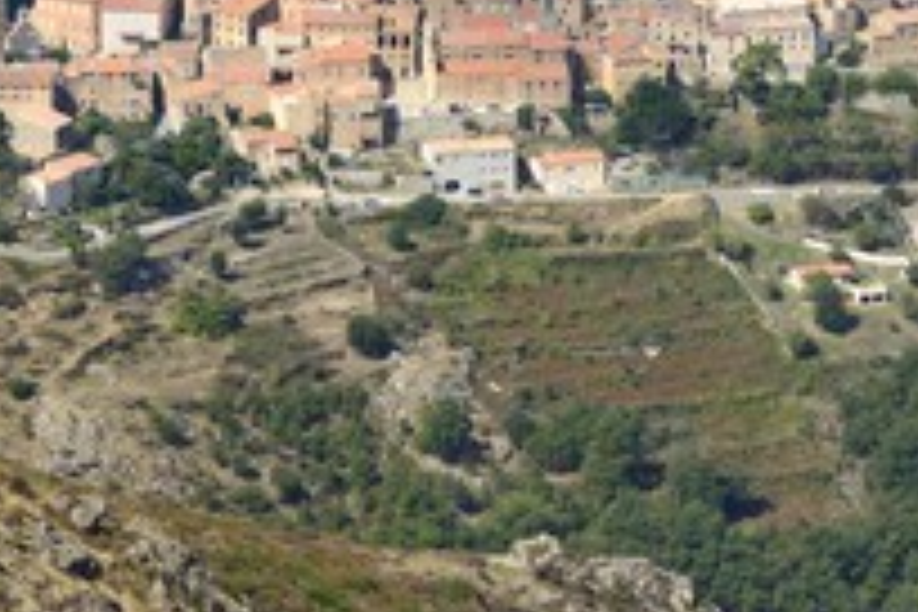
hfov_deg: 5.0
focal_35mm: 411
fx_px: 10480
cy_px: 108
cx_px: 504
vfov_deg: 3.3
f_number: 11
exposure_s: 1/320
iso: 200
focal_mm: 200
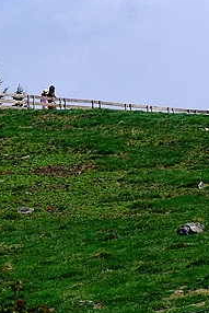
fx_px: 5418
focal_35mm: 623
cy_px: 90
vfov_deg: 3.3
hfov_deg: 2.2
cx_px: -86
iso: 200
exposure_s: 1/750
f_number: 8
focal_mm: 116
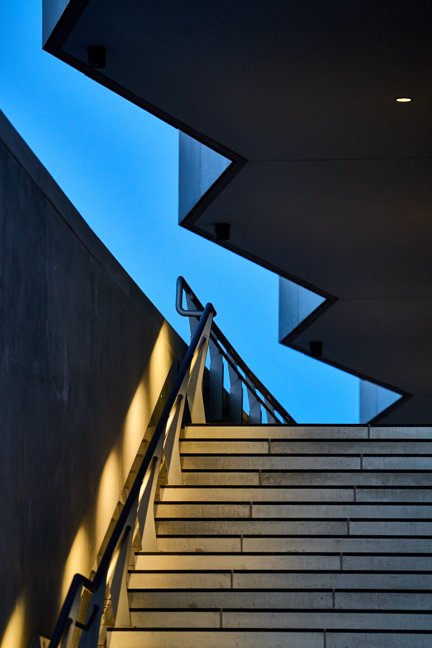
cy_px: 324
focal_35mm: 229
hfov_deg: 6.0
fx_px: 4122
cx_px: 216
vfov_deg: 9.0
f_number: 2.8
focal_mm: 152.7
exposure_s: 1/160
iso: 1250
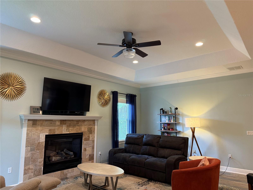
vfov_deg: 56.8
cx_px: 126
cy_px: 95
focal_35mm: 24
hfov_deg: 71.6
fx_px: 175
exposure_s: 1/60
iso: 250
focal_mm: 6.76
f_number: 1.78
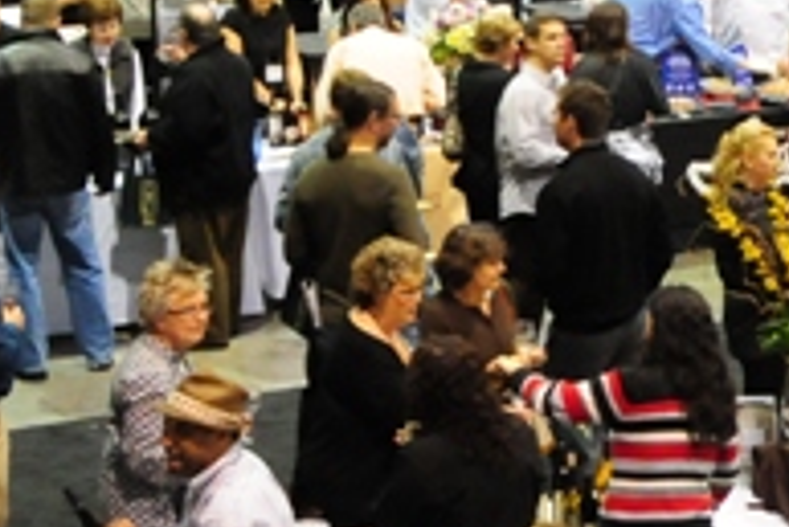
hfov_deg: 13.3
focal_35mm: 149
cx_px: 997
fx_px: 3268
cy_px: 165
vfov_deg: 9.2
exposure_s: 1/40
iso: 2500
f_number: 5.6
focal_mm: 24
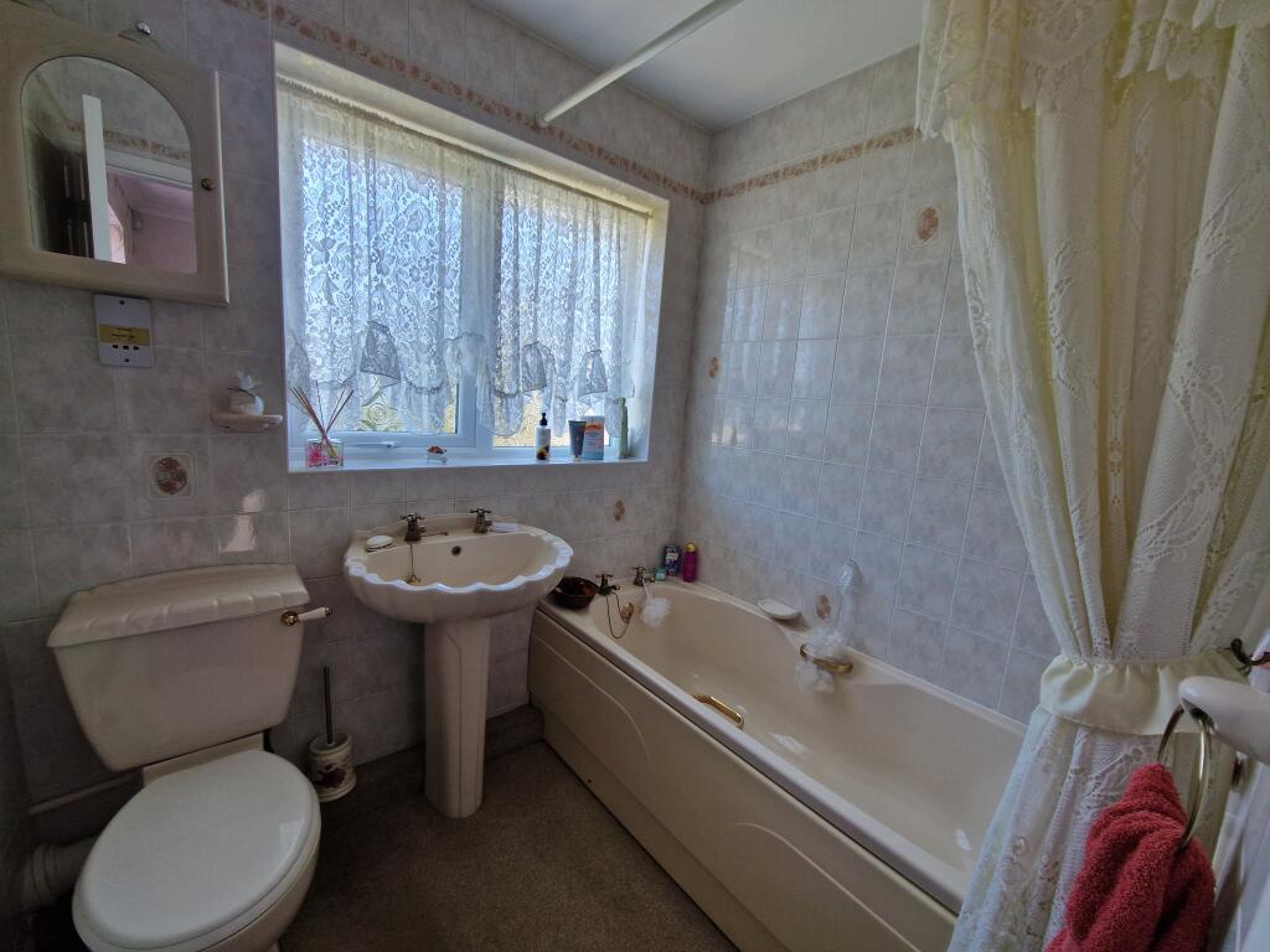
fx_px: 477
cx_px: 635
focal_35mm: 13
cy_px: 476
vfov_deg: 89.9
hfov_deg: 106.2
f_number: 2.2
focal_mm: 2.2
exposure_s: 1/100
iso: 80
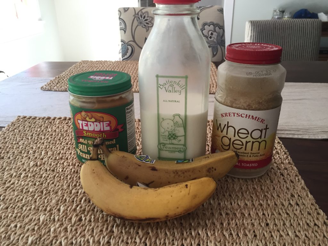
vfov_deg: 48.2
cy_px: 123
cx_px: 164
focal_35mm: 29
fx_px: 275
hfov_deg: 61.7
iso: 50
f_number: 2.2
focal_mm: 4.15
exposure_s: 1/30
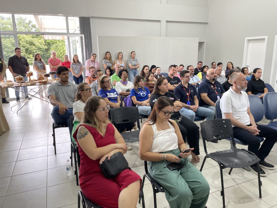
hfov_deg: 67.3
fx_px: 208
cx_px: 138
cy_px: 104
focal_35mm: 26
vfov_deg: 53.1
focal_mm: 4.2
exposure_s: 1/60
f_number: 1.6
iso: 64
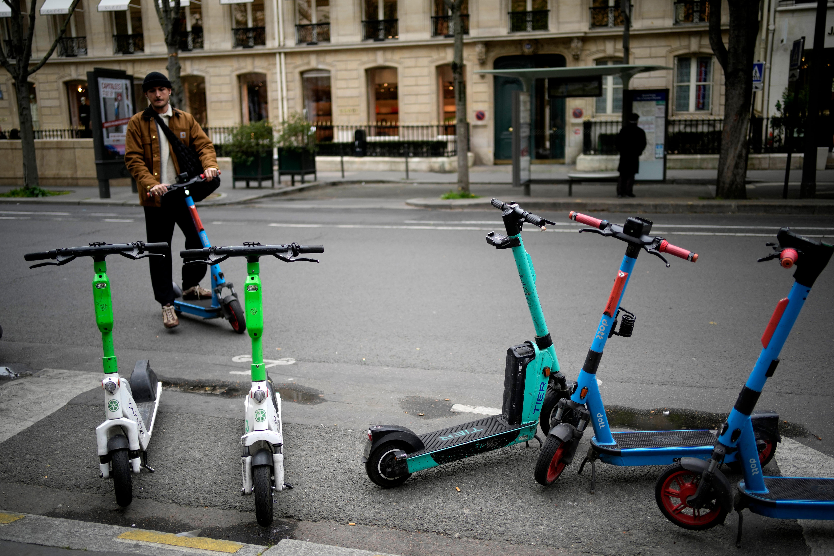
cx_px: 417
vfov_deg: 37.8
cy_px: 278
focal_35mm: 35
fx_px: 811
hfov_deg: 54.4
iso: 400
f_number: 1.8
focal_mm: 35
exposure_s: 1/4000
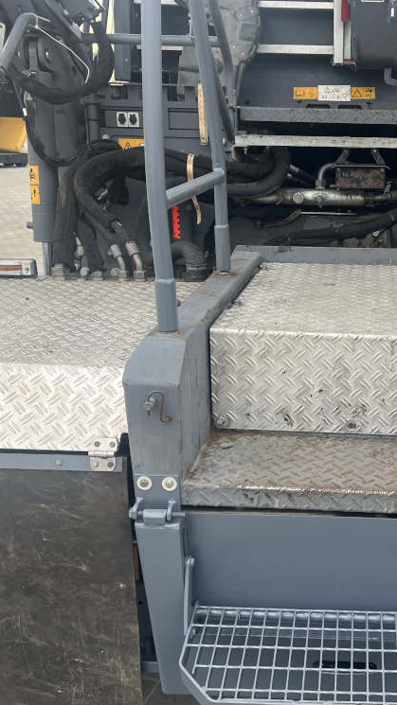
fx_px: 711
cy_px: 351
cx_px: 338
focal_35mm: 38
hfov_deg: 30.2
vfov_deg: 52.8
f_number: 1.5
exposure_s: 1/408
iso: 50
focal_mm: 5.7
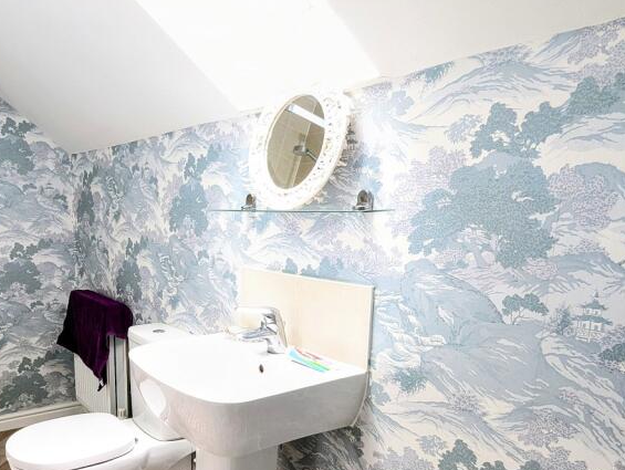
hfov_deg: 59.2
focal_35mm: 29
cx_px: 178
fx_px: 524
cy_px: 310
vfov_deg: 47.6
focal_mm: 2.35
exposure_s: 1/48.7
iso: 212
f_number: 2.2
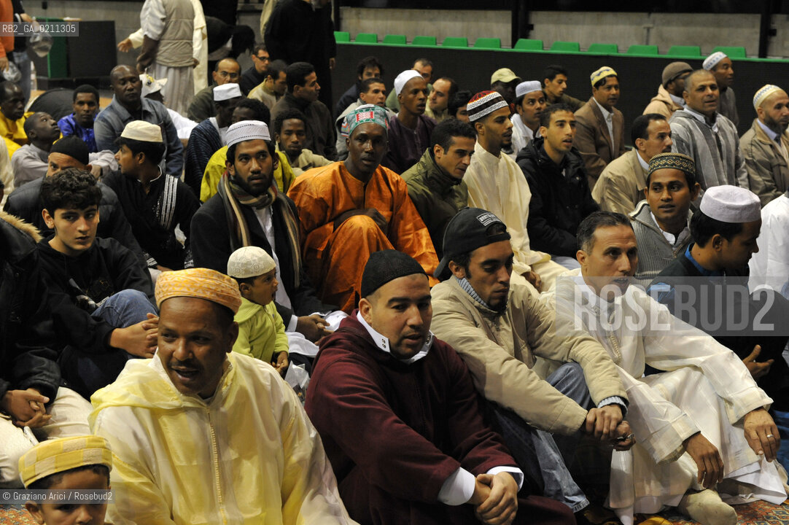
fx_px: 1314
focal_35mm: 60
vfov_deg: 22.6
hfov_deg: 33.4
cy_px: 262
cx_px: 394
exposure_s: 1/80
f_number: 4.5
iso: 3200
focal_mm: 60
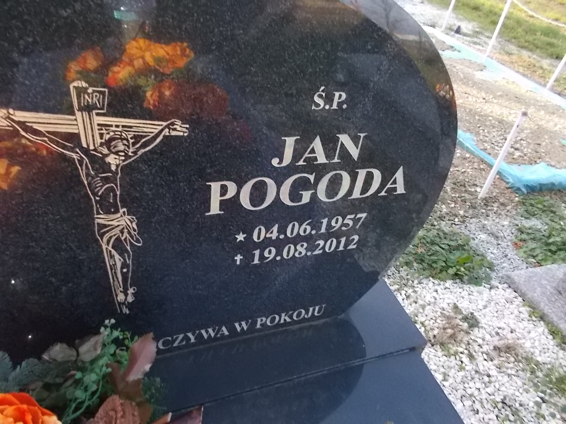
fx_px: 425
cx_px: 283
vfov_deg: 53.1
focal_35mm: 26
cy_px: 212
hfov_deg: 67.3
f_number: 8
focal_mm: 4.6
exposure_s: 1/80
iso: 400
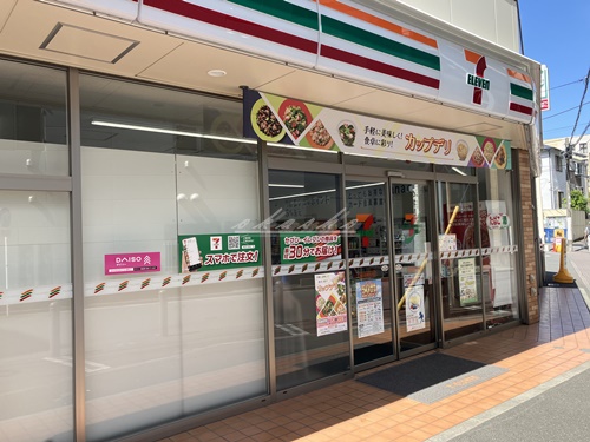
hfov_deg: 63.4
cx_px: 295
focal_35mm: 28
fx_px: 477
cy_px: 221
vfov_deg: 49.7
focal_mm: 3.99
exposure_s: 1/546
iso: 32
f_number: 1.8
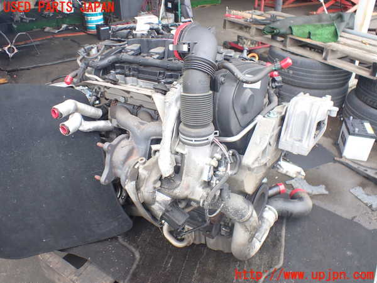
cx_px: 188
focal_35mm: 30
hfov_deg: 60.0
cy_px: 142
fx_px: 327
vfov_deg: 46.8
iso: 100
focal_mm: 5.4
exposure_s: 1/160
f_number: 2.3
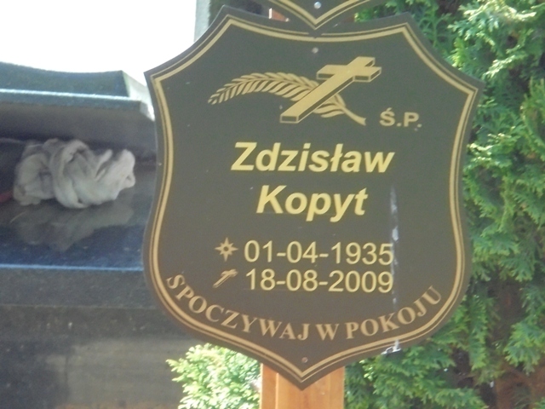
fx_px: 2456
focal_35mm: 156
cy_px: 204
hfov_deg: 12.7
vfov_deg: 9.5
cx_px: 272
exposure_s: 1/125
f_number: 6.5
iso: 320
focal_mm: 27.6
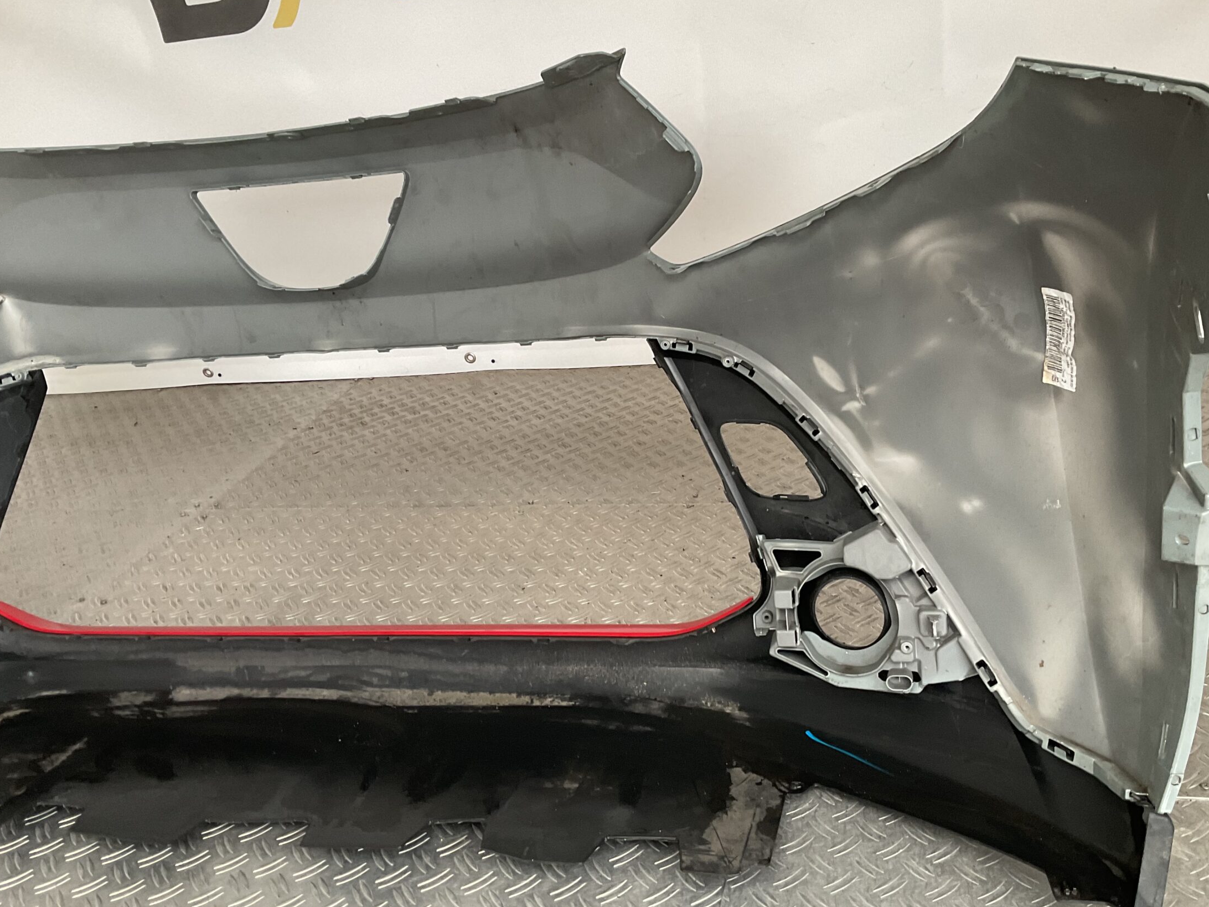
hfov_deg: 53.9
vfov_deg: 41.8
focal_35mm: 34
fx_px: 1187
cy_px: 430
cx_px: 659
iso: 80
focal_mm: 3
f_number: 1.8
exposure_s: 1/50
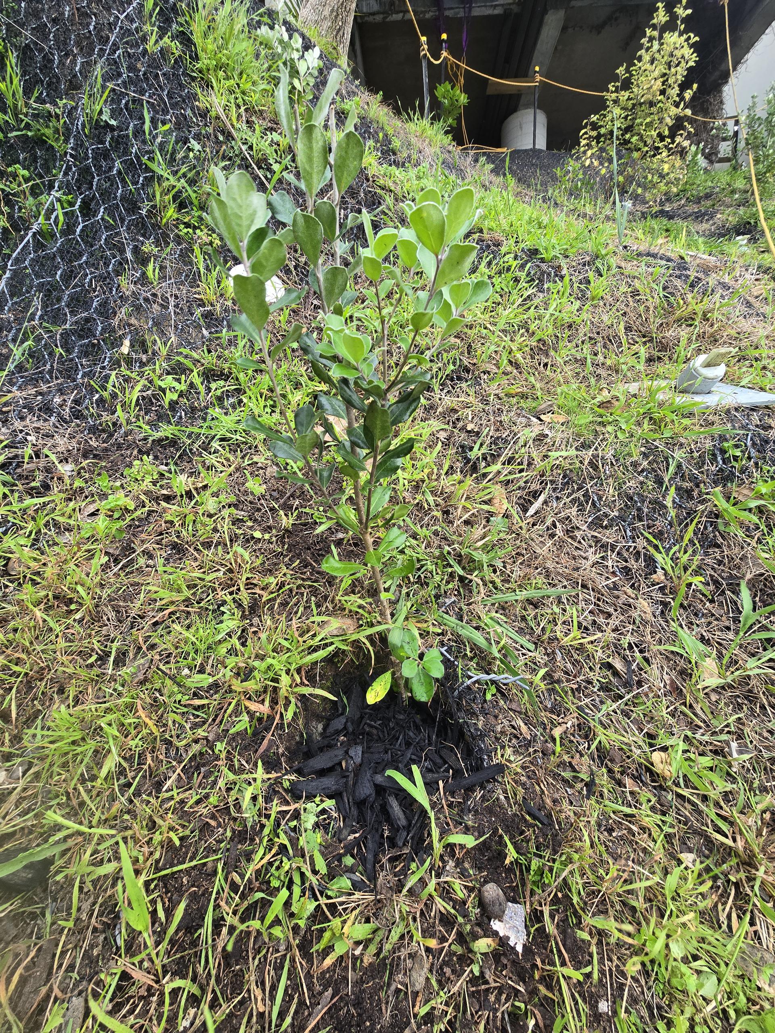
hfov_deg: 89.9
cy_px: 516
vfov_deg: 106.2
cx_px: 388
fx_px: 388
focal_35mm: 13
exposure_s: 1/100
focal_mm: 2.2
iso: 64
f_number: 2.2
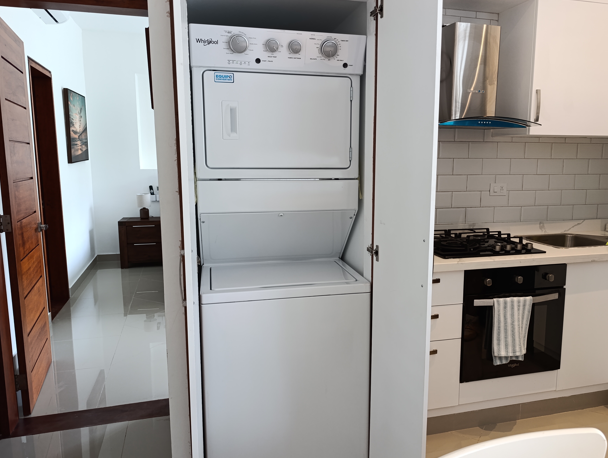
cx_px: 328
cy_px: 232
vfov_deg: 51.5
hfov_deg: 65.2
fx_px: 475
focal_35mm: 27
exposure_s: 1/100
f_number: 1.6
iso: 500
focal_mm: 6.14
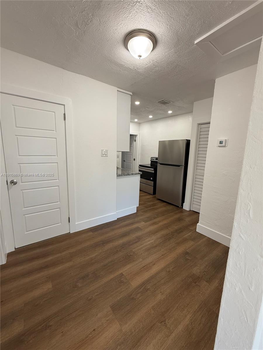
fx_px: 142
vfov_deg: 102.1
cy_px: 175
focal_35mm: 14
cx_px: 132
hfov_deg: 85.7
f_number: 2.2
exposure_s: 1/120
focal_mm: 2.22
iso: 160
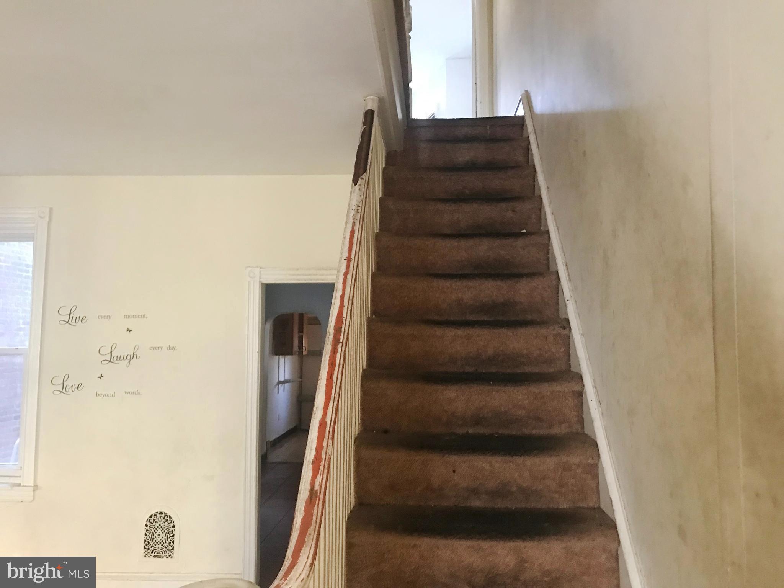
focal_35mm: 28
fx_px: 634
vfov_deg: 49.7
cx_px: 392
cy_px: 294
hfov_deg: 63.4
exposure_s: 1/15
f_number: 1.8
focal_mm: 3.99
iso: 80
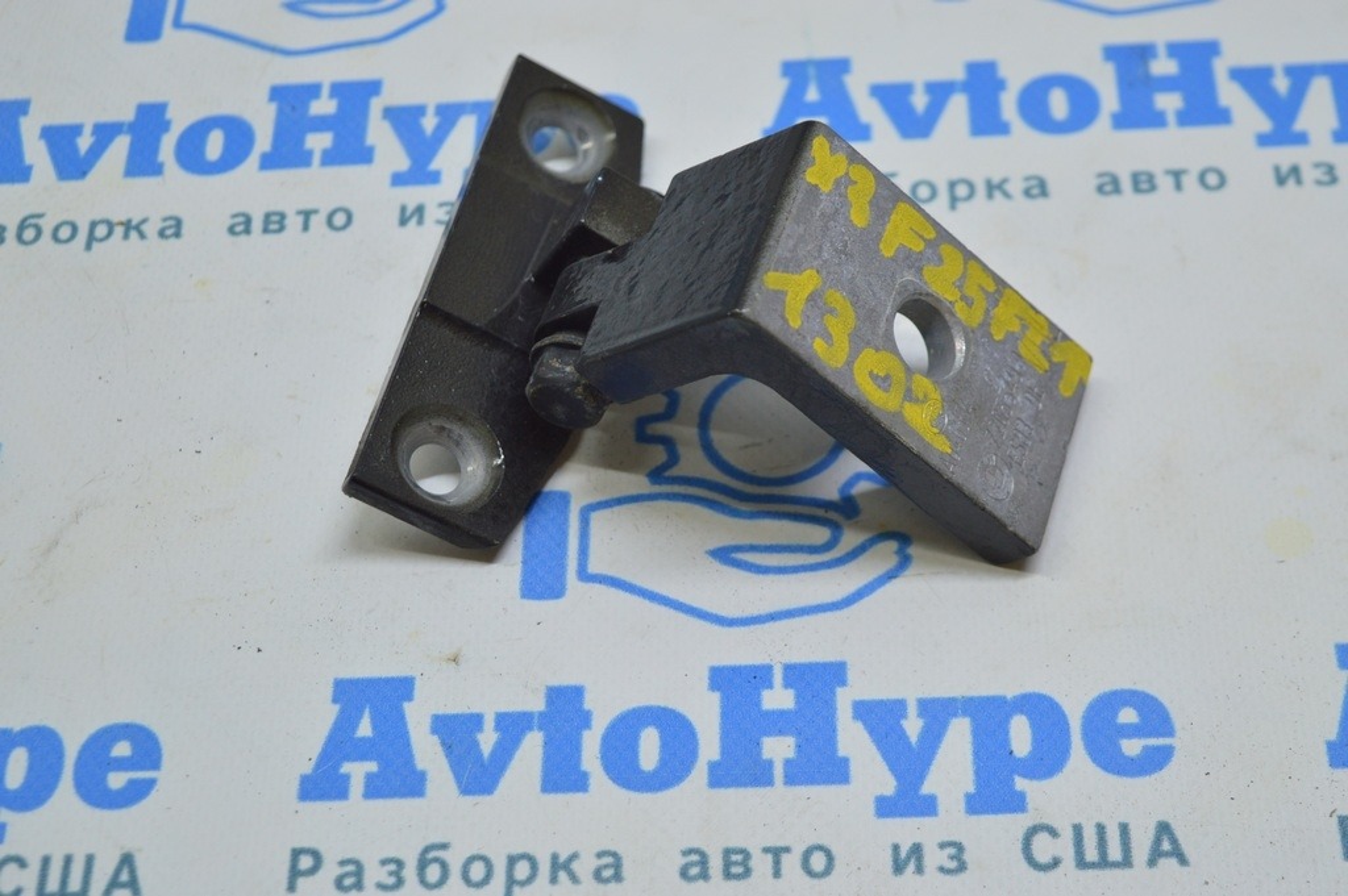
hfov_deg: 29.9
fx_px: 2525
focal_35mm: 68
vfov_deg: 20.1
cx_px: 674
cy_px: 448
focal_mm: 45
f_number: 5
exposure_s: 1/50
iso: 400
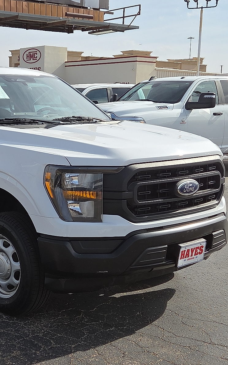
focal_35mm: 57
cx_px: 5
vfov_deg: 35.7
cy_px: 183
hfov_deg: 22.0
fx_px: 567
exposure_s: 1/10000
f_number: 1.8
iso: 77
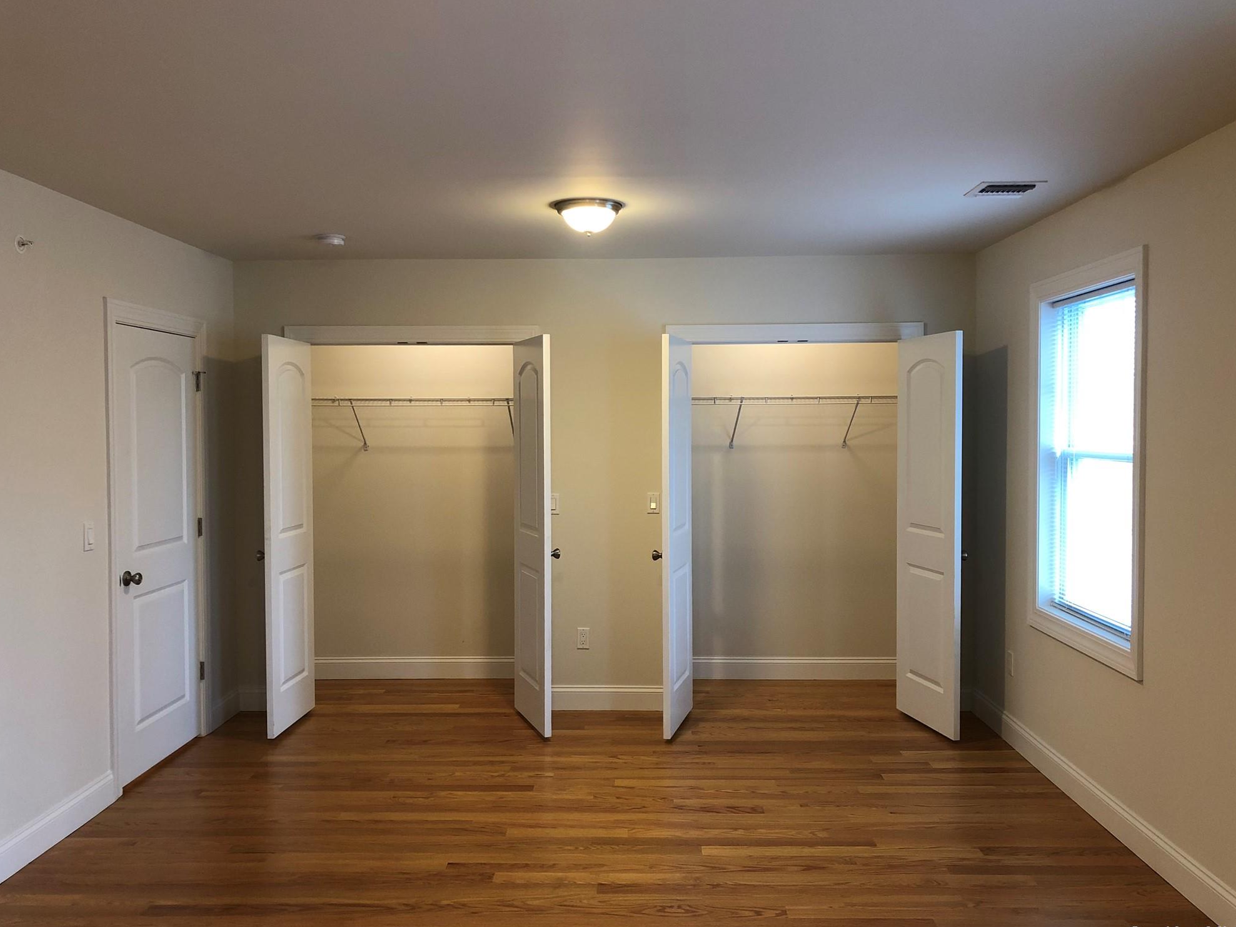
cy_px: 469
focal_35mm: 29
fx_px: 1036
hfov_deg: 61.7
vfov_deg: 48.2
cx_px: 615
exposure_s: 1/17
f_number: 1.8
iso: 40
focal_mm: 4
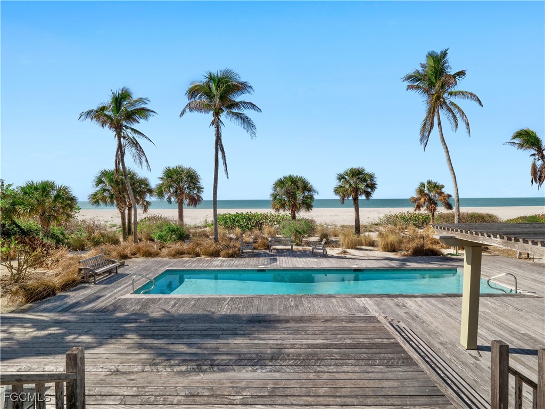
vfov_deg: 78.1
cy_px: 204
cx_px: 272
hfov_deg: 94.5
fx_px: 252
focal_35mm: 16
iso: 200
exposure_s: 1/1000
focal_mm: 8
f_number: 7.1
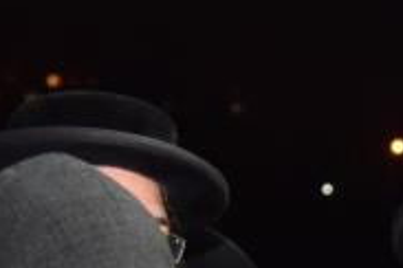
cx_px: 698
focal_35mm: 269
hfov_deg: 7.5
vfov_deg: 5.1
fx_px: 3011
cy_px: 388
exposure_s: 1/100
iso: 1600
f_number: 4
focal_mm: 48
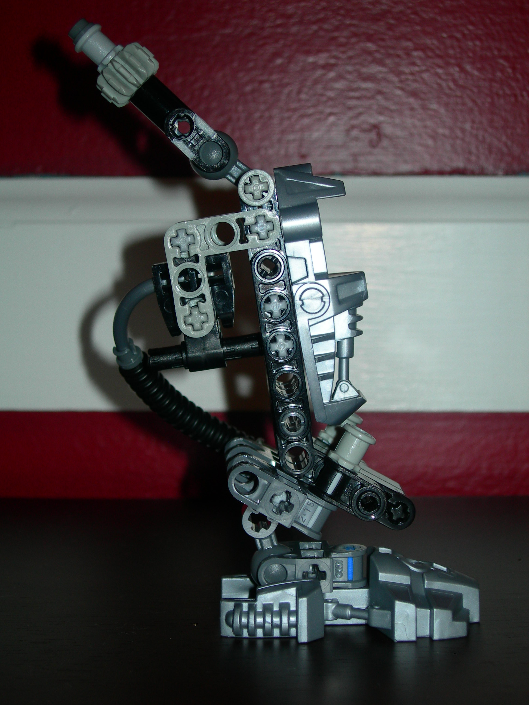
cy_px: 352
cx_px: 264
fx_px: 1467
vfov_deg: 27.0
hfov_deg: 20.4
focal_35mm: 72
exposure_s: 1/60.1
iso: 50
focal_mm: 14.9
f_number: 3.7
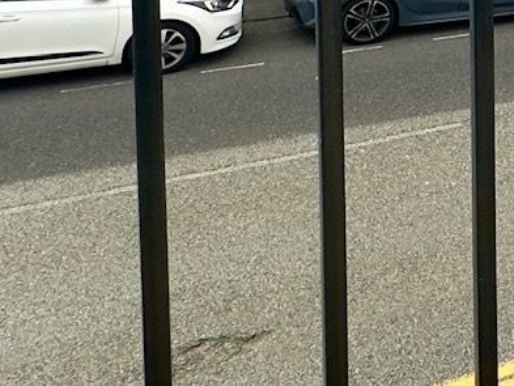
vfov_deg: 16.9
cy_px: -296
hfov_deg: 19.4
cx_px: 943
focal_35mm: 73
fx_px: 1084
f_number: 2.2
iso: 50
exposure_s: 1/1984
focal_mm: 2.22
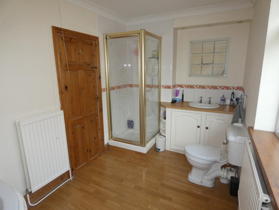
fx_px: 161
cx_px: 140
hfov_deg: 81.7
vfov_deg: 66.0
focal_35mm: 20
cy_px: 105
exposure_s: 1/60
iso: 160
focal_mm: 3.6
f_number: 2.8
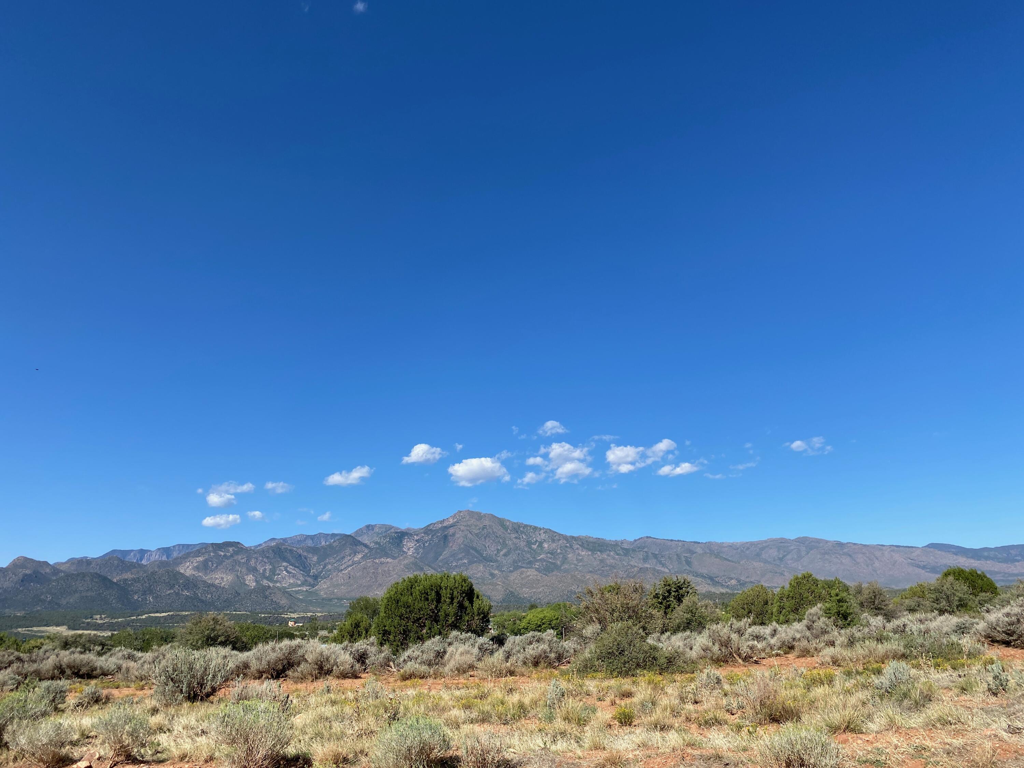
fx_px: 769
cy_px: 384
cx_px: 512
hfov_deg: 67.3
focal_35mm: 26
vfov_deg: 53.1
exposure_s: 1/2890
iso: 32
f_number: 1.8
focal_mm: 4.25
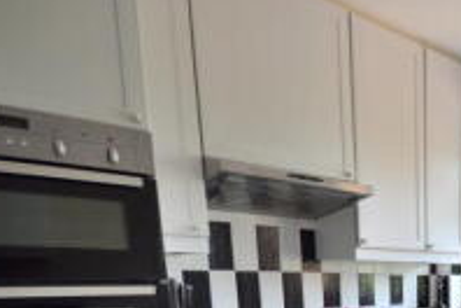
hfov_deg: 43.4
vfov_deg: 31.4
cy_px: 363
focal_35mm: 36
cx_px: 487
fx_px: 461
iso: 360
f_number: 5.6
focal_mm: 10
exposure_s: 1/125
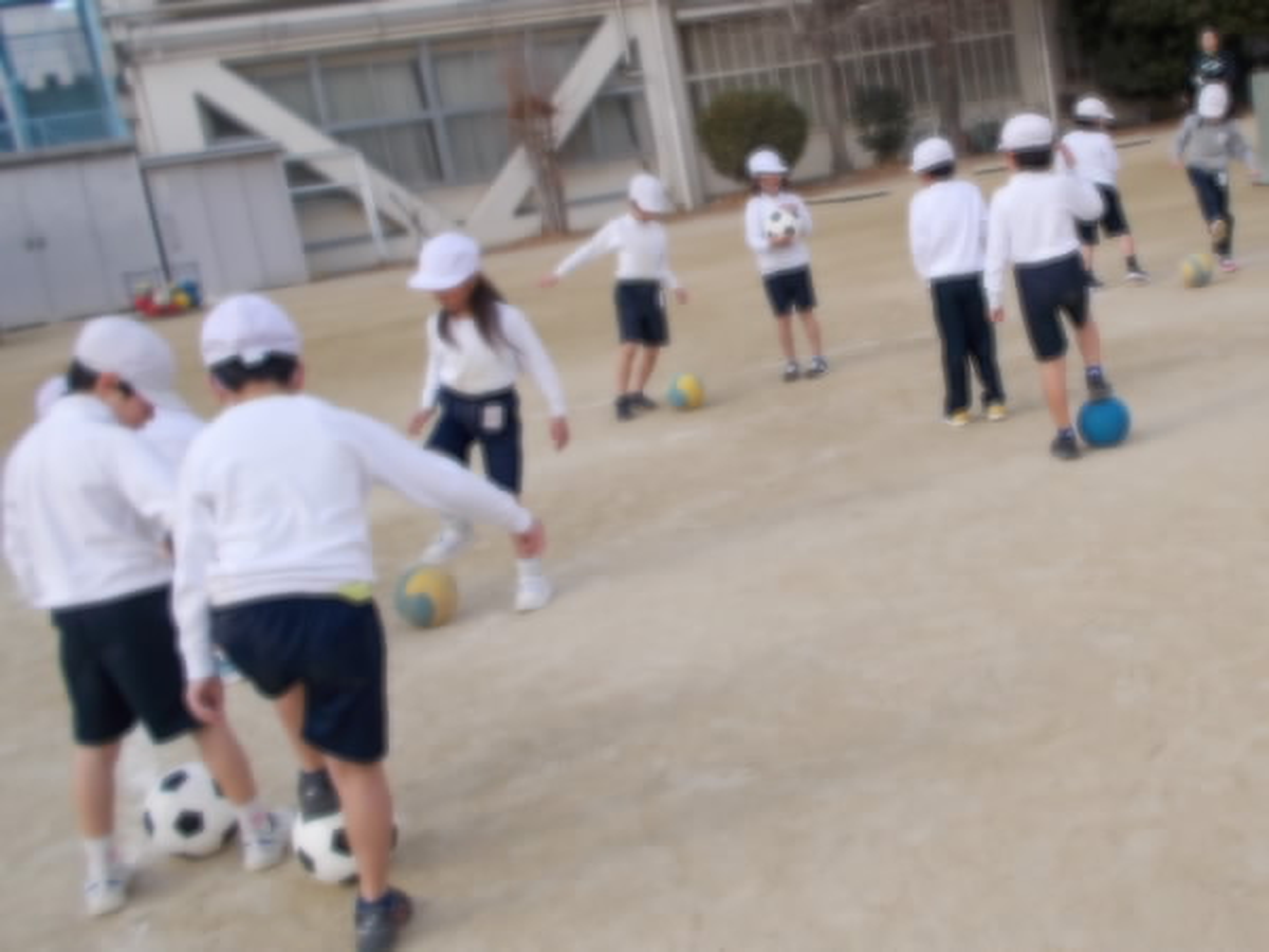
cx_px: 634
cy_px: 476
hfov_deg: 61.7
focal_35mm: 29
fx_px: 1063
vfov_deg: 48.2
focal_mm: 4.1
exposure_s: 1/400
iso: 80
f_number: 3.3
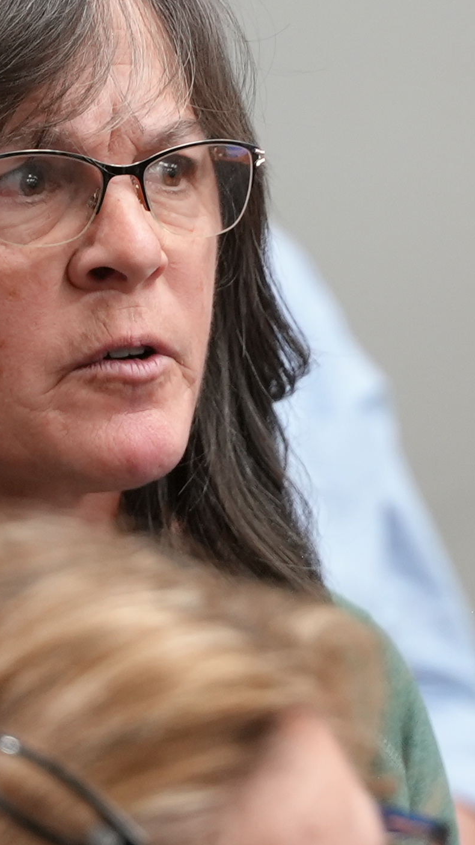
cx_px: 66
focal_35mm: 427
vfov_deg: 5.1
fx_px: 9564
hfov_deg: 2.8
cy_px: 139
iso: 3200
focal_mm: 135
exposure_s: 1/160
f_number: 4
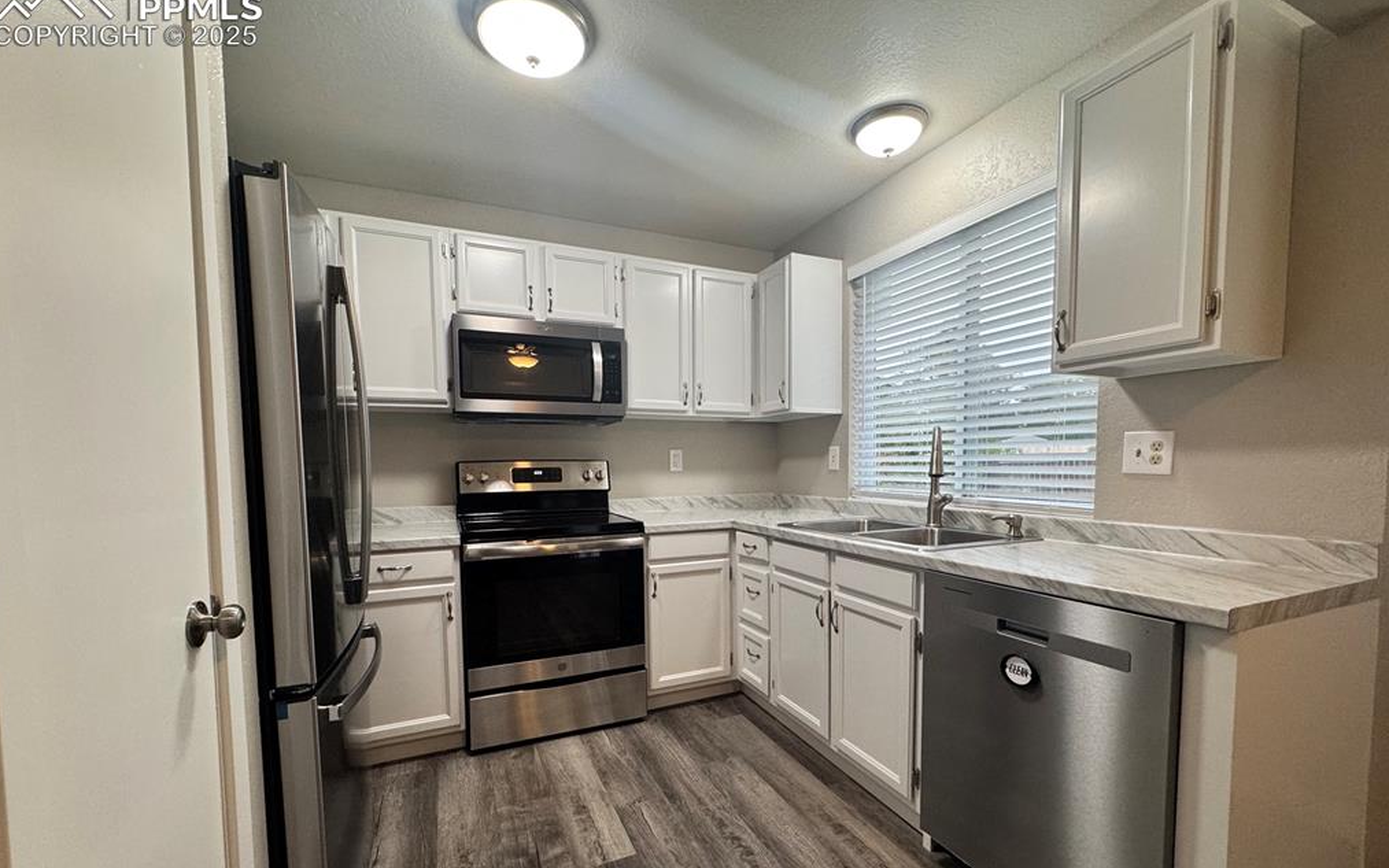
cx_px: 690
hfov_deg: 101.5
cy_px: 496
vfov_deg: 74.4
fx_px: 568
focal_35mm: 15
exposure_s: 1/120
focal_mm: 2.22
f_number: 2.2
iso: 200
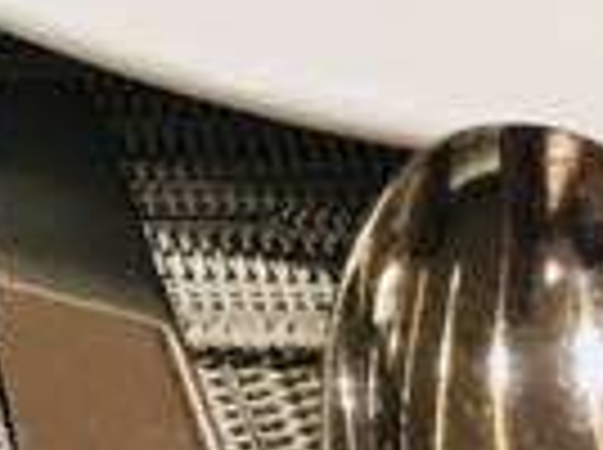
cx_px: -1278
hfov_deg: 7.7
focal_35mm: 222
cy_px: 130
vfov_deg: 6.7
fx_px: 3860
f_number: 2.2
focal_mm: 4.15
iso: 125
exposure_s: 1/33
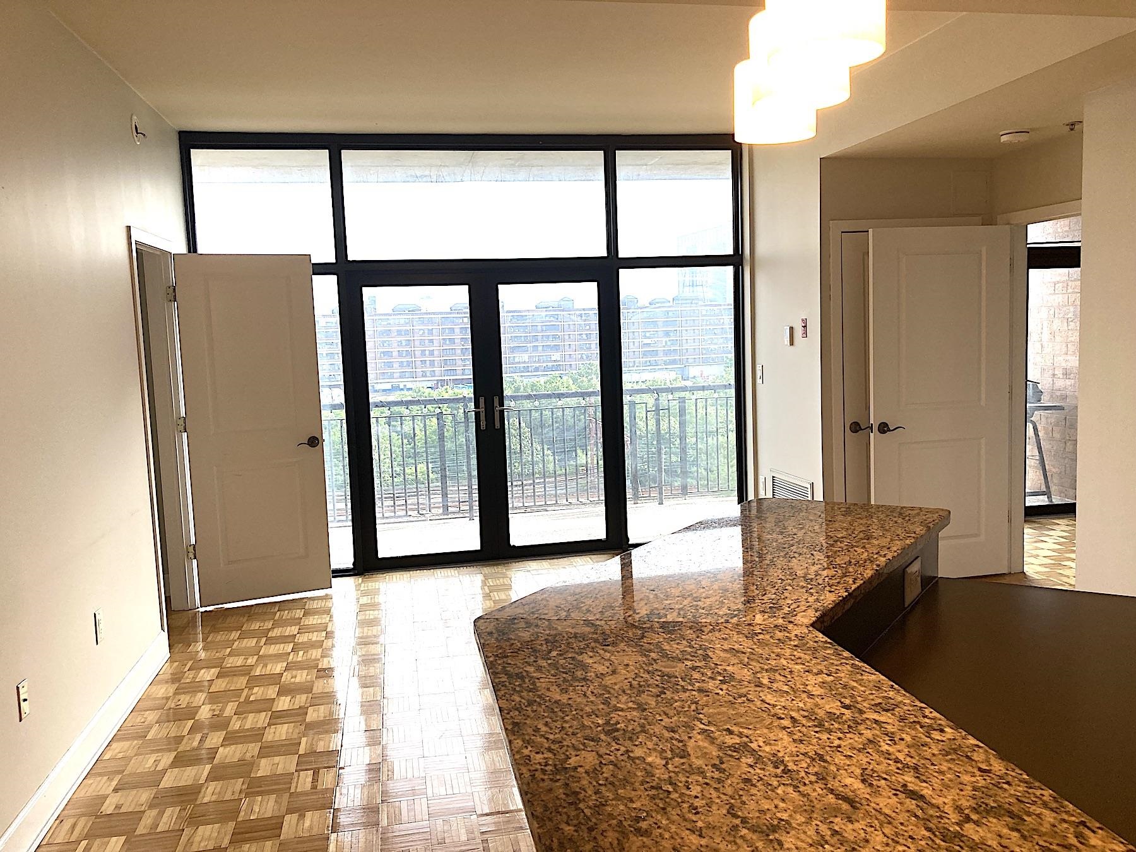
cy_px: 426
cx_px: 568
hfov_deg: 63.4
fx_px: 919
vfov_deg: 49.7
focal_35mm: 28
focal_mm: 3.99
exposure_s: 1/120
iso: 25
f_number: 1.8
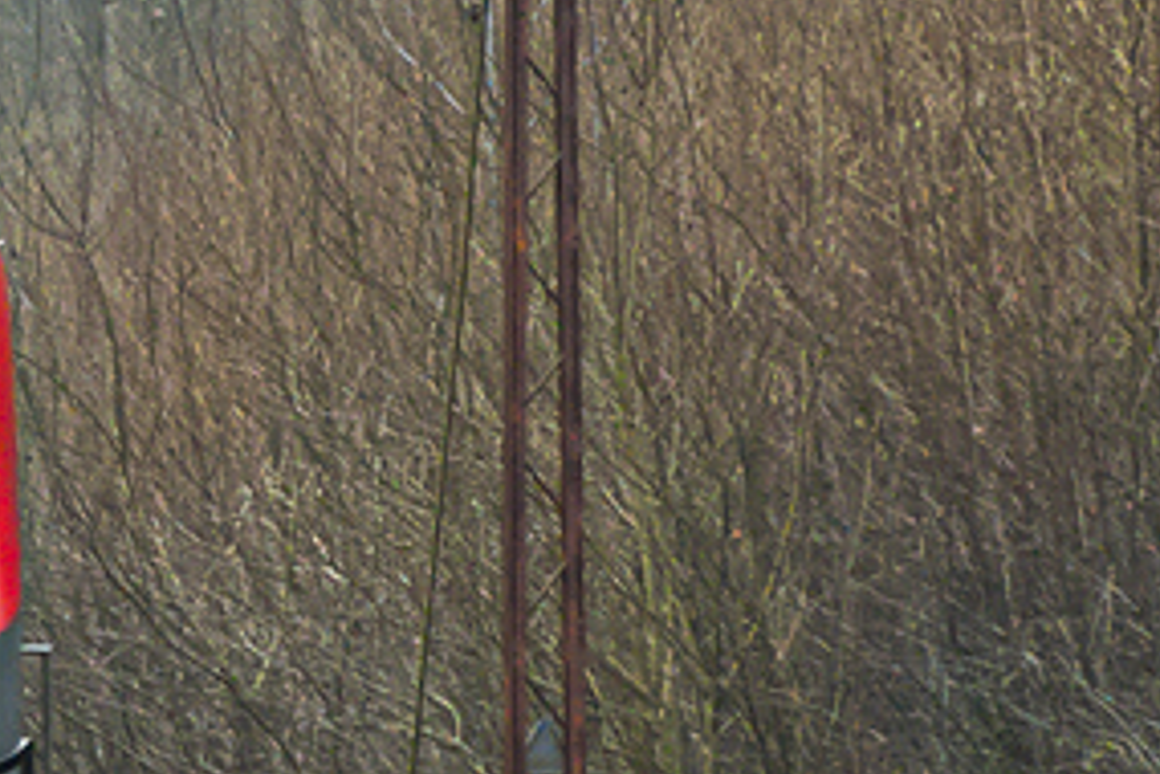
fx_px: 22940
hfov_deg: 2.9
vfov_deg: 1.9
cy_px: 108
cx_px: -1616
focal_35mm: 712
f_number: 5.3
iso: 800
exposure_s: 1/200
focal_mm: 85
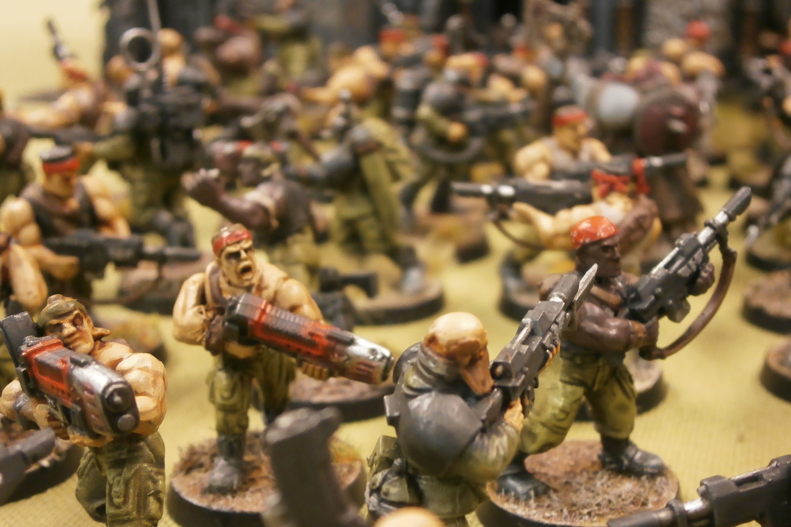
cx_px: 465
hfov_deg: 33.9
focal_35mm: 59
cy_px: 284
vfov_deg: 23.0
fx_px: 1296
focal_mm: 8.3
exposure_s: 1/8
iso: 200
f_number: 3.4
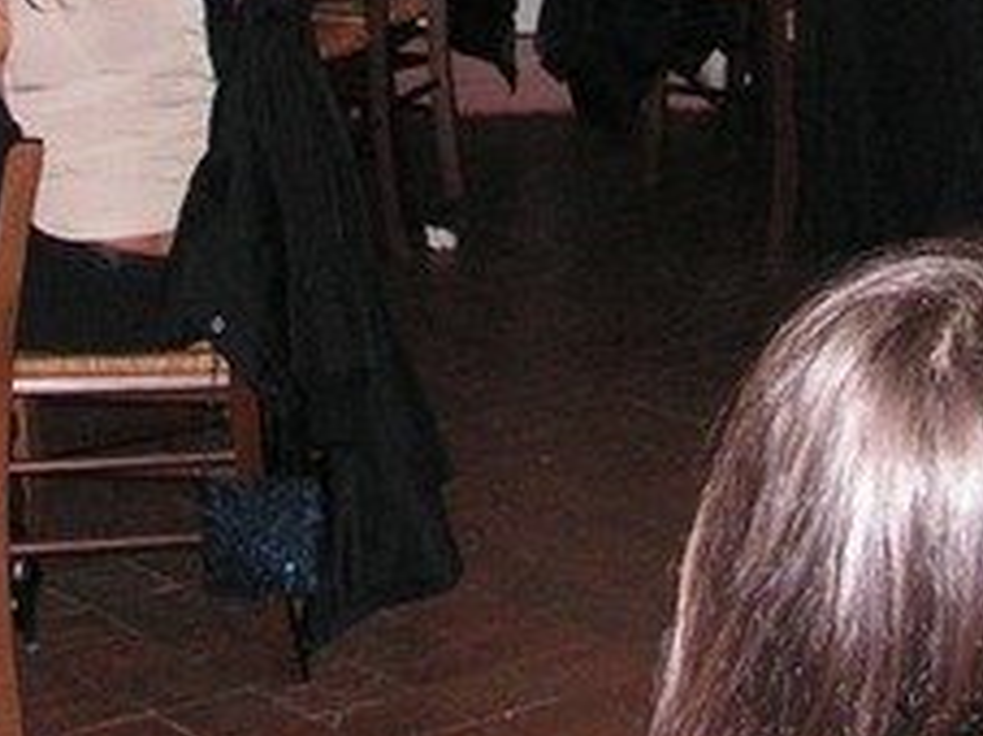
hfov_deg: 15.5
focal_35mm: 127
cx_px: 559
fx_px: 3605
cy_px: -333
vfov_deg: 11.2
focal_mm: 6
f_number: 3.2
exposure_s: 1/40
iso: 200
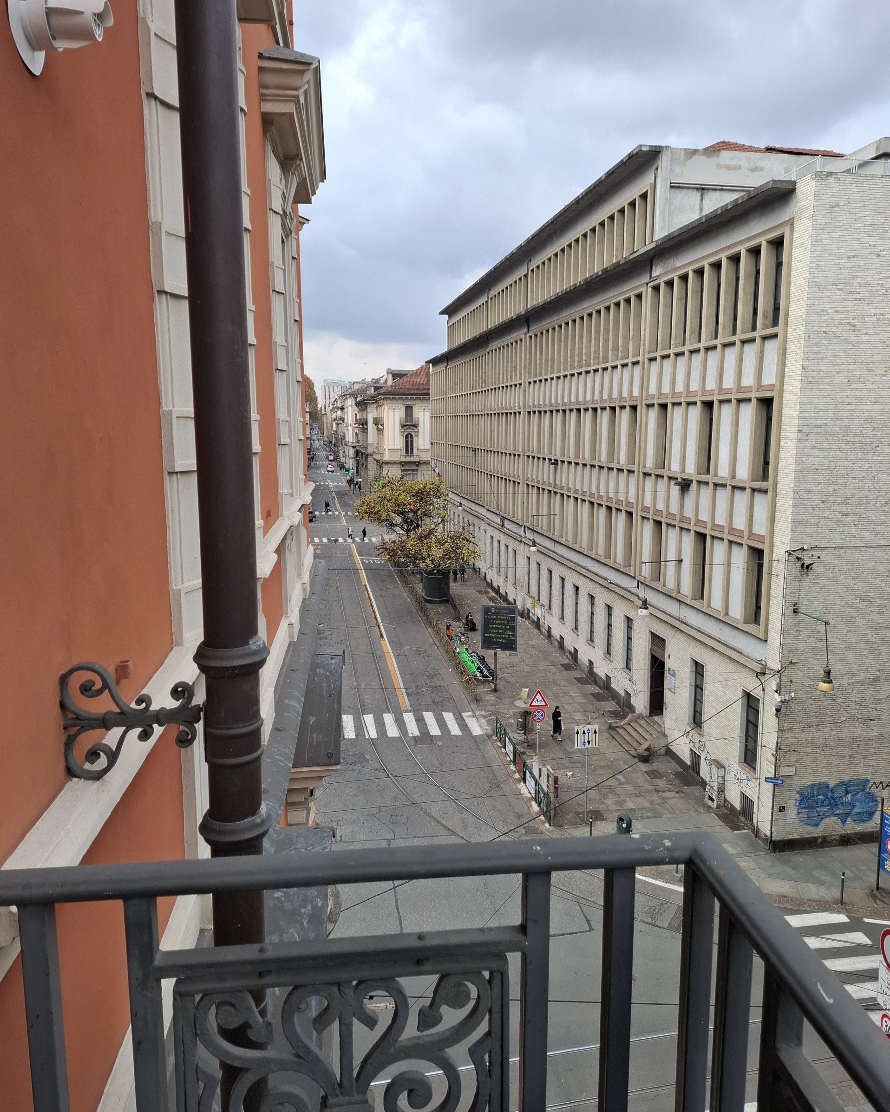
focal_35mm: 24
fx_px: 790
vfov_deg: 70.3
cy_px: 560
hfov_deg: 58.8
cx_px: 445
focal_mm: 5.54
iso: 50
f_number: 1.8
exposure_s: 1/359
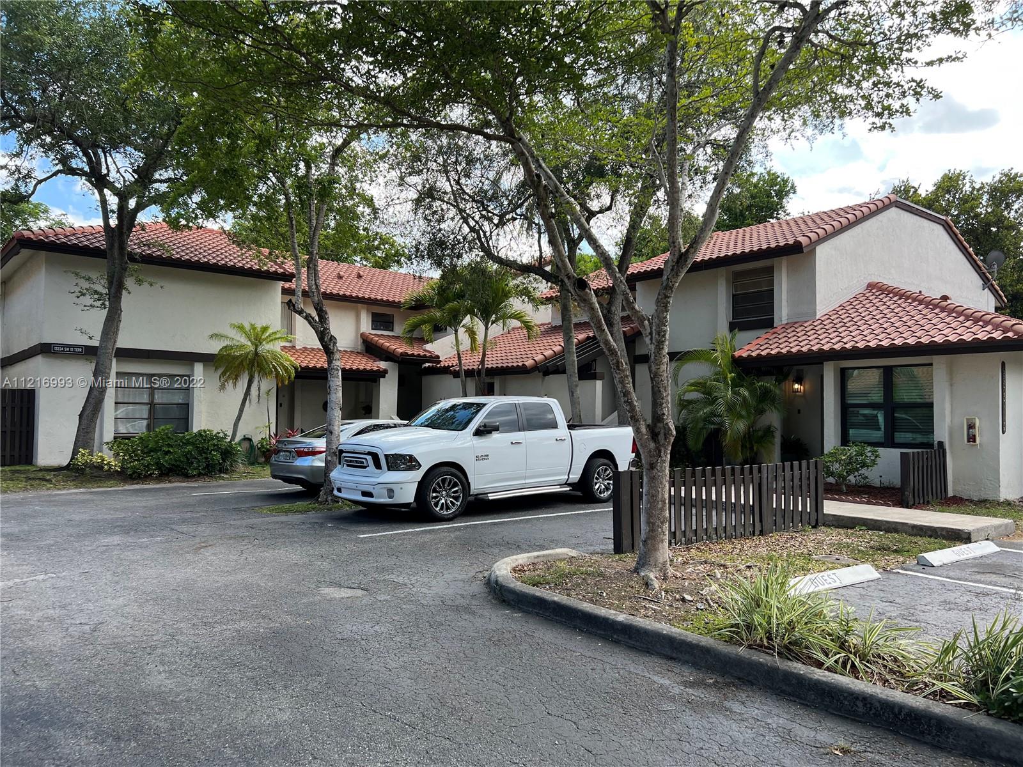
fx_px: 768
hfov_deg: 67.3
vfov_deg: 53.1
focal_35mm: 26
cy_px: 384
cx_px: 512
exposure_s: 1/991
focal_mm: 5.7
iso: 50
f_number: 1.5
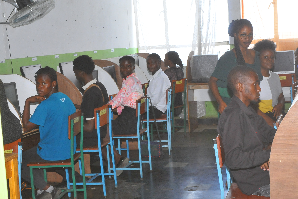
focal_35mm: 69
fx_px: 571
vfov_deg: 19.7
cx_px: 146
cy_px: 105
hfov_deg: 29.2
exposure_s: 1/80
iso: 1600
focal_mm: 40
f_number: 11
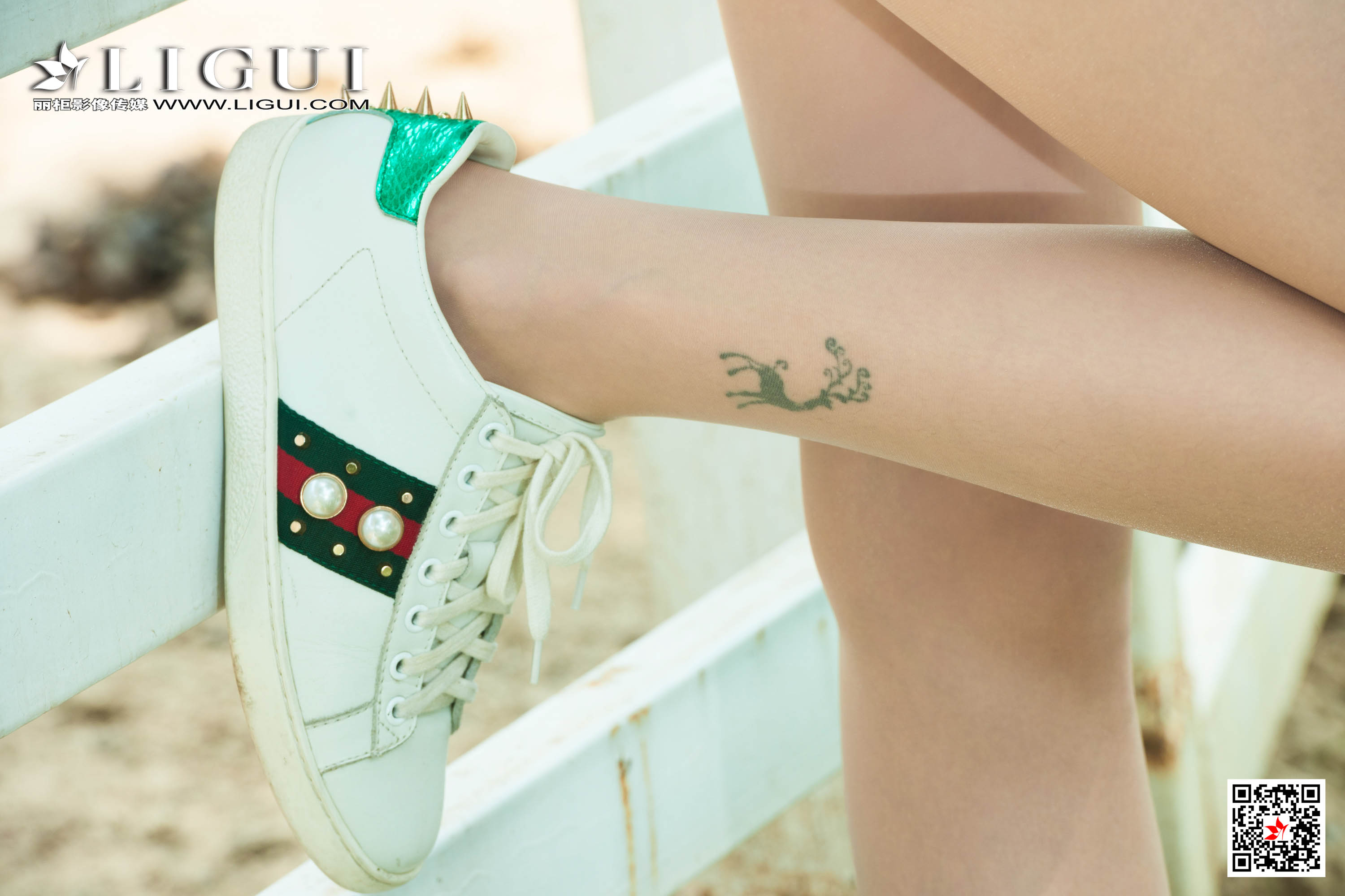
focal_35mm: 200
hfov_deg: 10.3
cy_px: 448
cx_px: 672
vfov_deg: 6.9
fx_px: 7472
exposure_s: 1/125
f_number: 9
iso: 250
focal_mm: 200
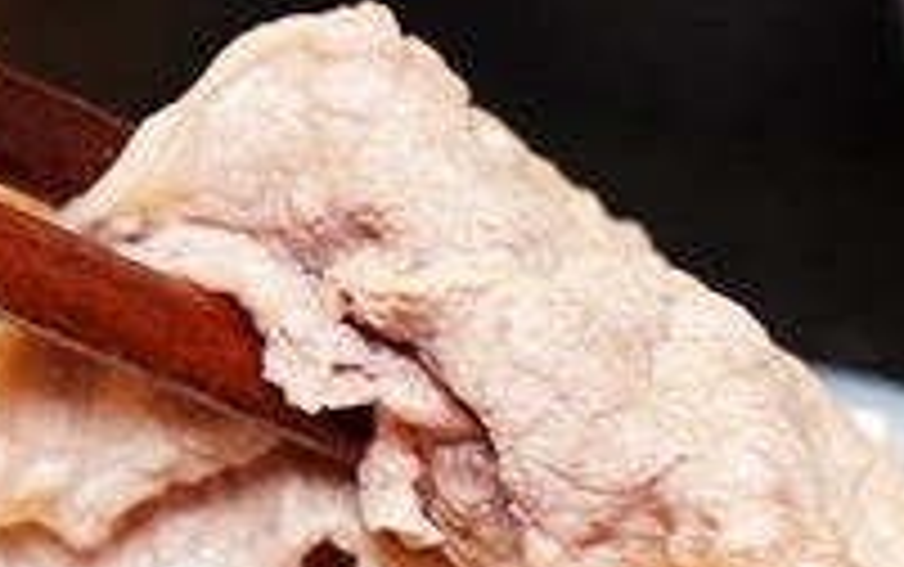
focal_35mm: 235
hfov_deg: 8.9
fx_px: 5795
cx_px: 513
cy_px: 758
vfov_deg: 5.6
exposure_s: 1/60
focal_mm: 58
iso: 3200
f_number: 5
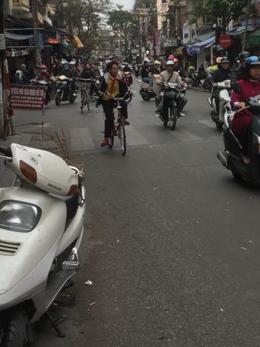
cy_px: 130
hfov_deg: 22.0
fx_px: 651
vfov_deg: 29.7
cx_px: 237
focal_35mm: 65
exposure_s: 1/718
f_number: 2.2
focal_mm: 4.15
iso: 25
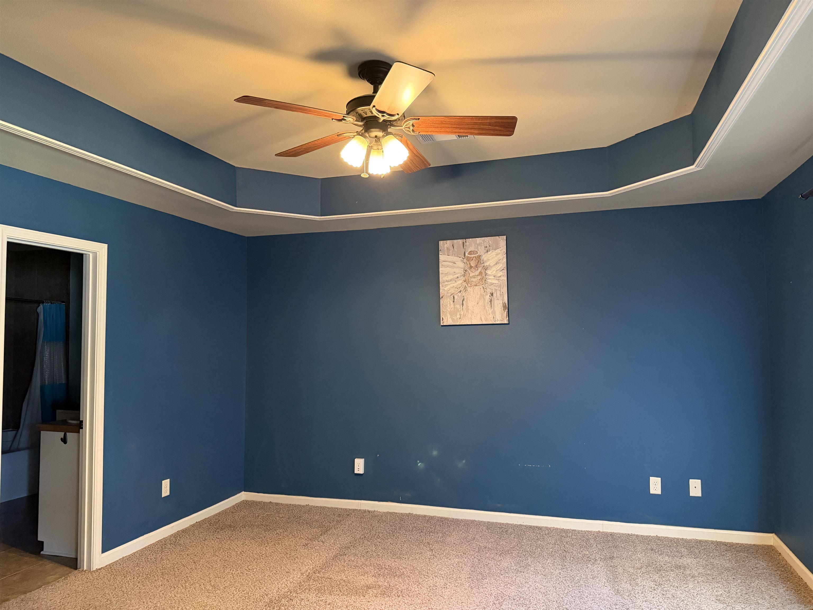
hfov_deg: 71.6
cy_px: 305
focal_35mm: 24
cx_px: 406
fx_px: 564
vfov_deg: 56.8
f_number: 1.78
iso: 800
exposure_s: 1/40
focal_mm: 6.76
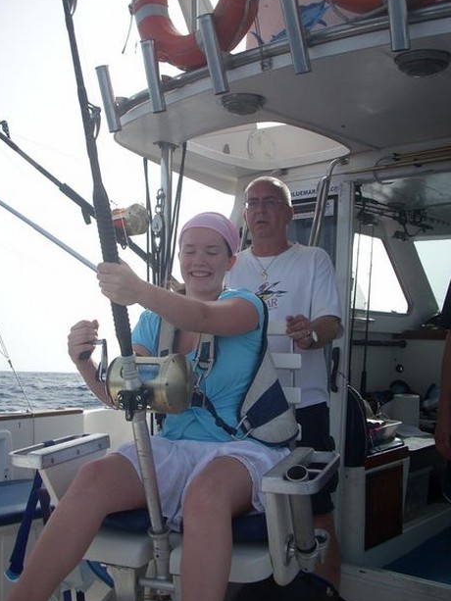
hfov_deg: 37.7
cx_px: 227
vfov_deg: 49.0
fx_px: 660
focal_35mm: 38
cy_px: 302
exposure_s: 1/210
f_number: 5.6
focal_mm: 6.2
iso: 64
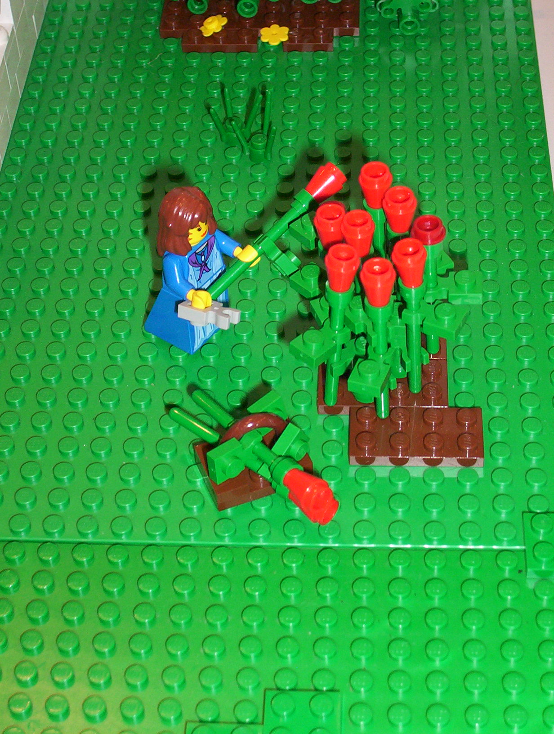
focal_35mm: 81
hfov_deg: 18.3
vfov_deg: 24.1
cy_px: 367
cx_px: 277
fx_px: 1721
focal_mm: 10.76
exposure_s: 1/93.2
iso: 140
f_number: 3.62
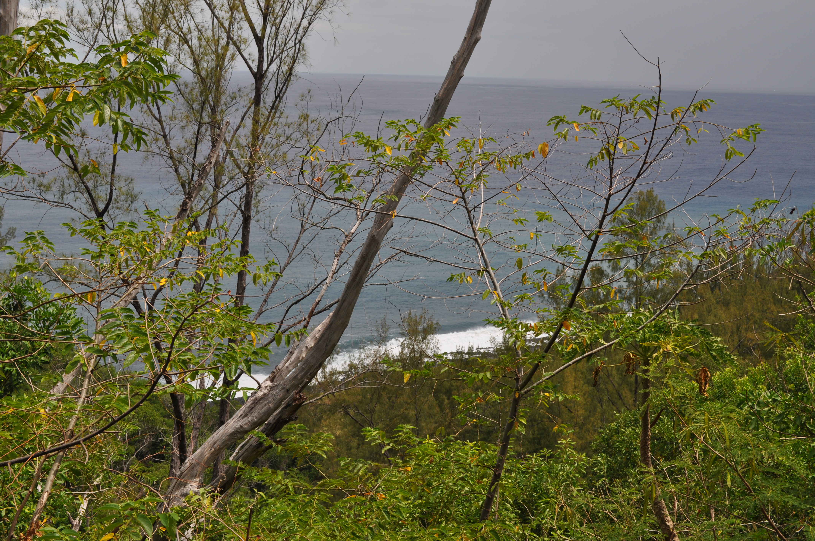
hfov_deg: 41.2
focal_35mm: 48
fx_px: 1085
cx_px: 408
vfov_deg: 28.0
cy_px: 270
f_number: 10
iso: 200
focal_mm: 32
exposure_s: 1/400
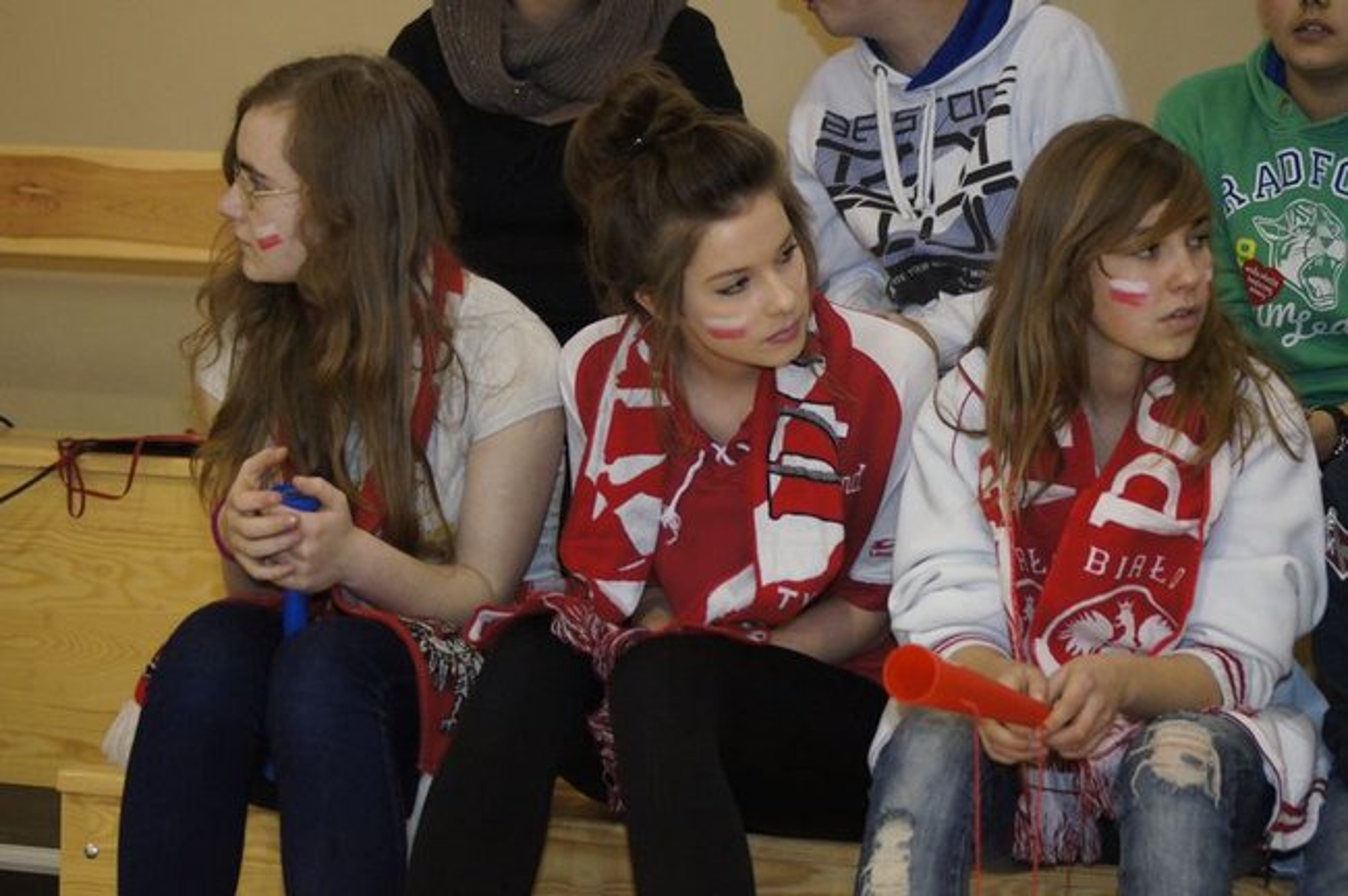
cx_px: 674
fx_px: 4208
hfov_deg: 18.2
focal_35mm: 112
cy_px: 448
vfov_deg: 12.2
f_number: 4.5
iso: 3200
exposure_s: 1/160
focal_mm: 75
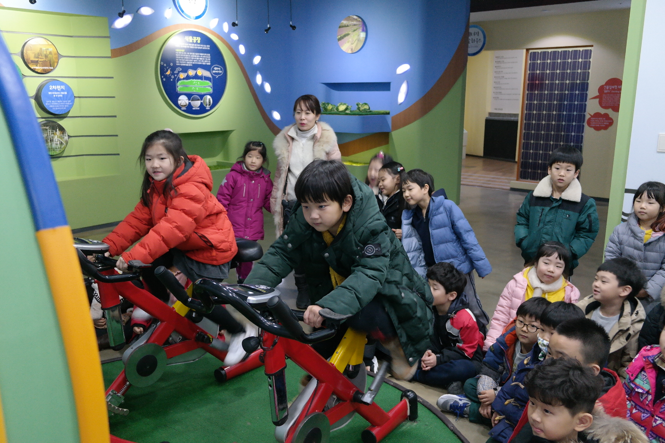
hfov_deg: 61.9
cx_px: 332
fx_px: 554
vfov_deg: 43.6
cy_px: 222
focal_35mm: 30
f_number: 3.5
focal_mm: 20
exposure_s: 1/40
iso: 800
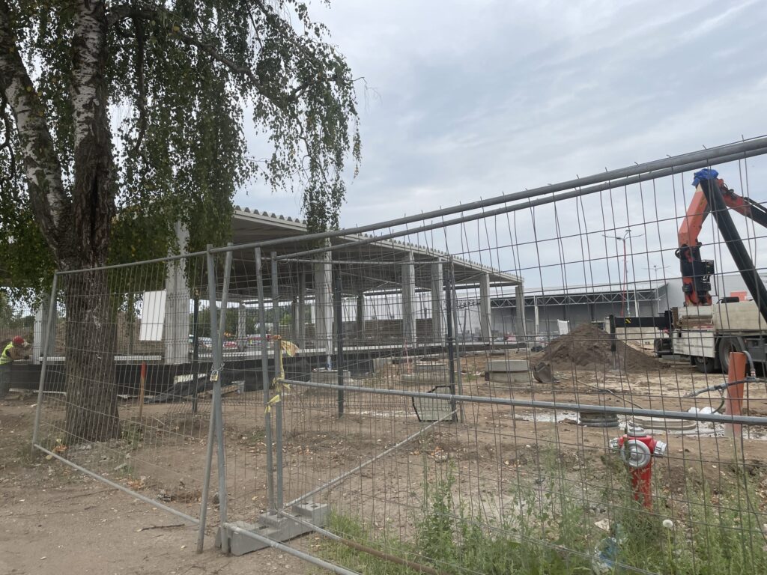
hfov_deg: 67.3
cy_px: 288
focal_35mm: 26
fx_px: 576
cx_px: 384
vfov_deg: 53.1
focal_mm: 4.2
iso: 32
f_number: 1.6
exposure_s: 1/2304
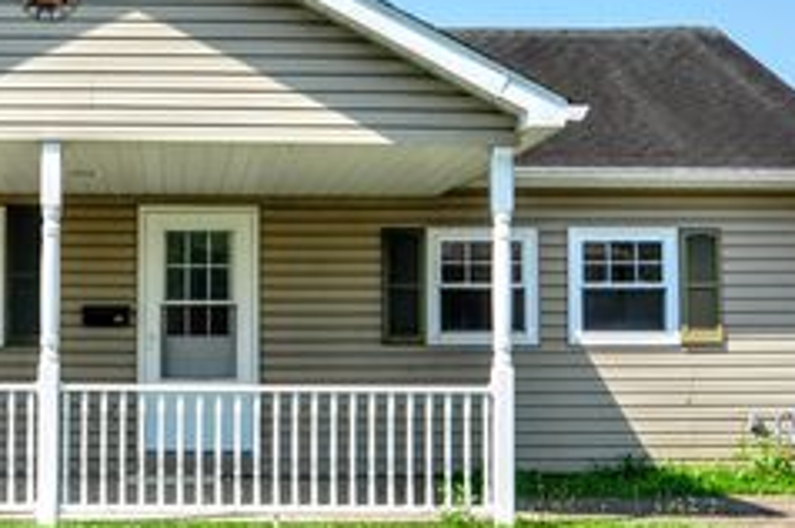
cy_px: 264
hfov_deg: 31.2
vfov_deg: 21.5
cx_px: 174
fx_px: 1389
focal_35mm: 63
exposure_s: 1/500
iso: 400
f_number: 9
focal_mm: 20
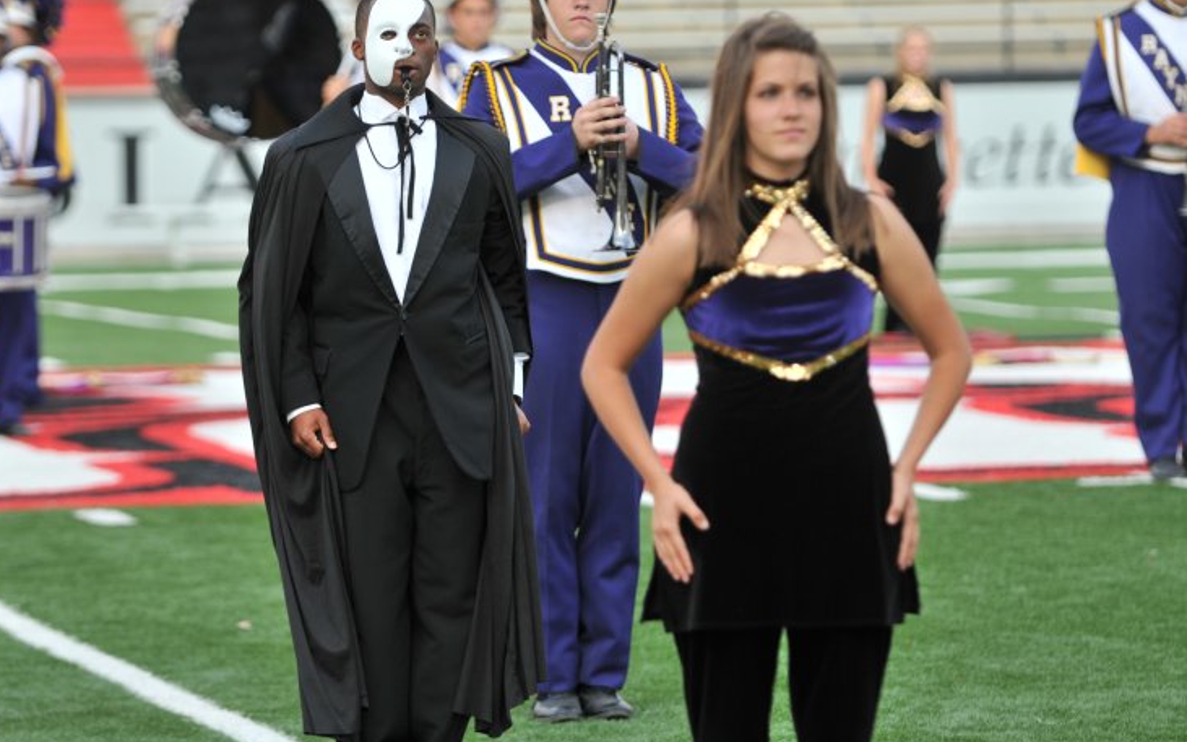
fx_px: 7570
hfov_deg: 9.0
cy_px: 335
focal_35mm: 234
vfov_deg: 5.6
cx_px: 576
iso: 200
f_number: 2.8
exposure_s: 1/640
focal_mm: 140
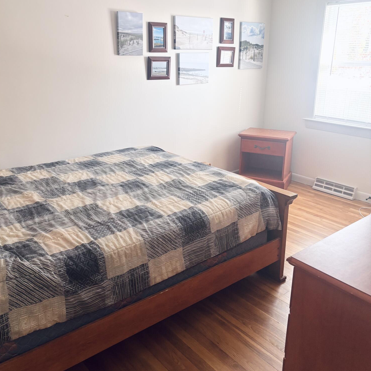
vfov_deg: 52.3
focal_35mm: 31
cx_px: 184
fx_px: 376
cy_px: 156
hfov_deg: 52.5
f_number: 1.6
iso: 125
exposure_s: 1/67
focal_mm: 5.96
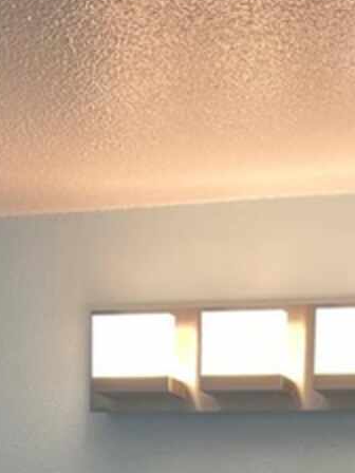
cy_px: 800
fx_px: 1354
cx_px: 348
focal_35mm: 99
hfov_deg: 14.7
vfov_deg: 17.0
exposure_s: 1/120
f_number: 1.5
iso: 50
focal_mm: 5.7
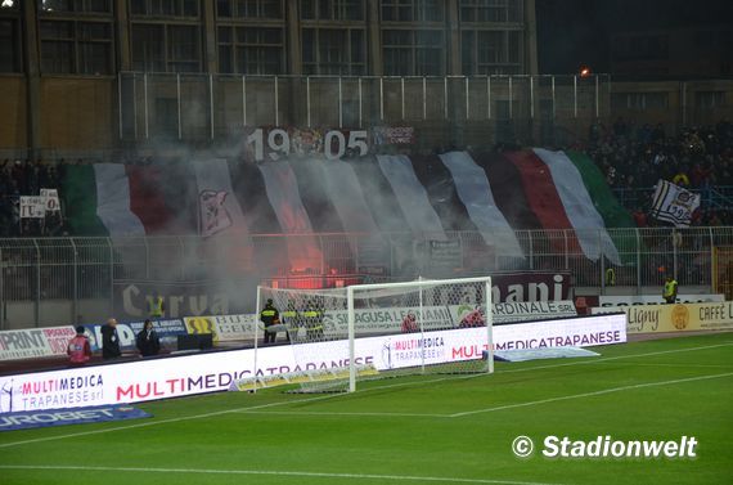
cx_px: 366
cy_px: 242
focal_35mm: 120
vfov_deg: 11.4
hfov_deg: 17.1
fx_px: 2437
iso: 560
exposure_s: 1/60
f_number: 5.3
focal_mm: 80
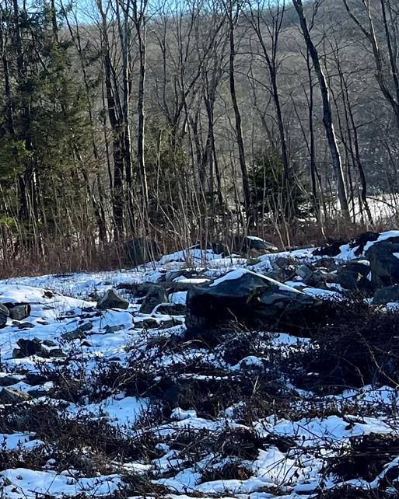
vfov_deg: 23.5
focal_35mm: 81
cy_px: 180
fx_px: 1196
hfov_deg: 15.5
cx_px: -374
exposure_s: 1/1238
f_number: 1.6
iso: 50
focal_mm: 5.1
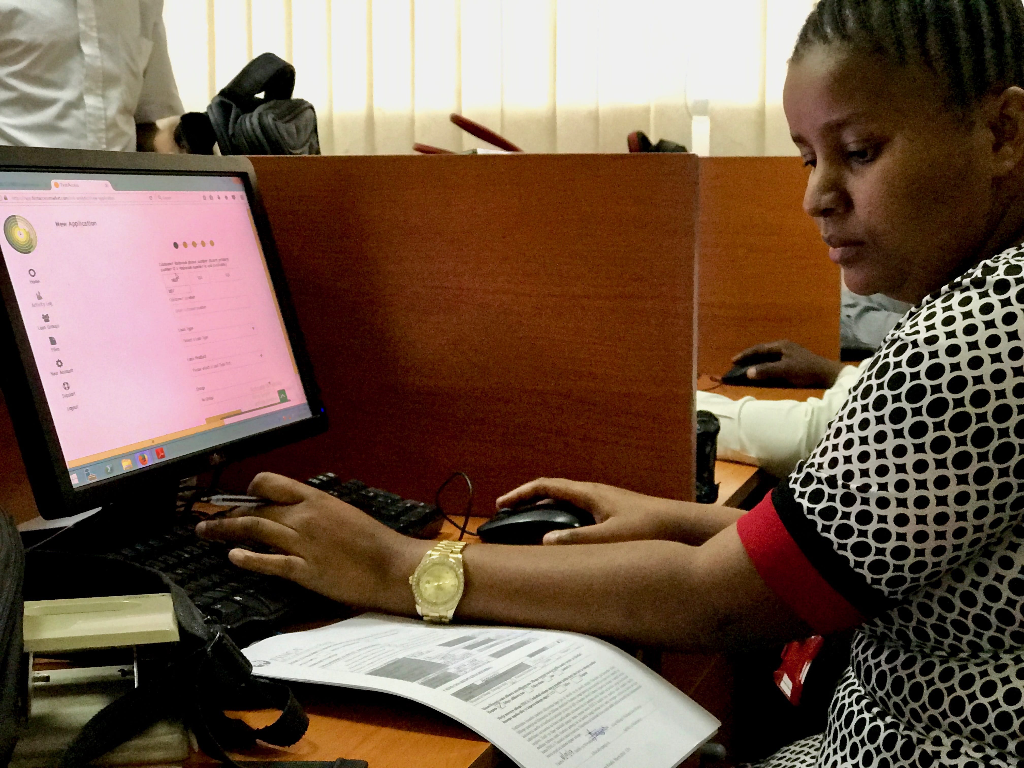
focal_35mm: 57
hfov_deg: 33.8
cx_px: 512
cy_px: 384
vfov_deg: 25.7
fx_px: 1686
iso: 500
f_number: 2.8
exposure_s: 1/50
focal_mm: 6.6
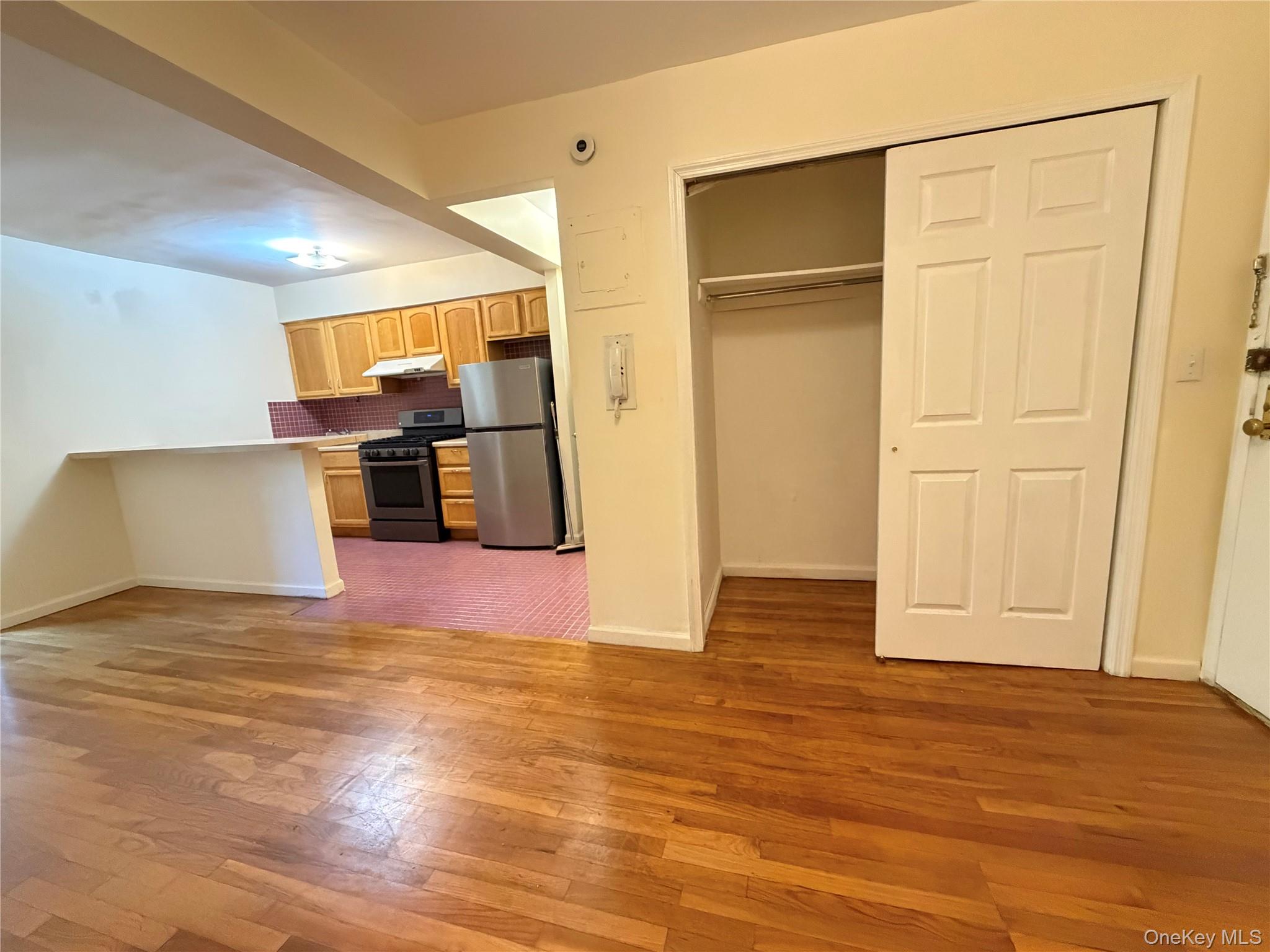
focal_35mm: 14
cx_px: 635
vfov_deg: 85.7
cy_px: 476
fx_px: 514
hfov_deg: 102.1
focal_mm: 2.22
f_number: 2.2
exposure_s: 1/60
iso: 1000
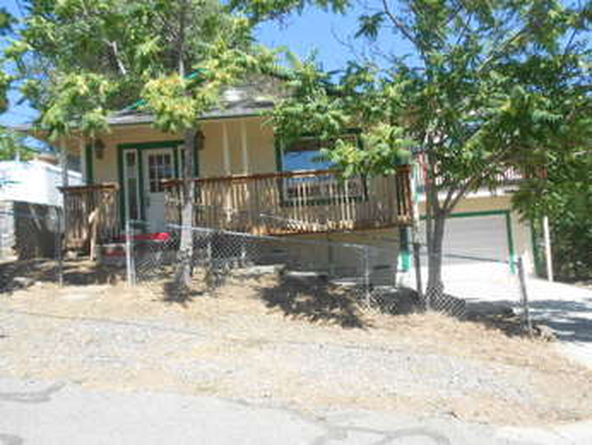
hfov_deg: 67.3
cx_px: 296
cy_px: 222
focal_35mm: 26
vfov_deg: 53.1
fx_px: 445
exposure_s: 1/400
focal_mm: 4.6
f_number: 3.2
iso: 80
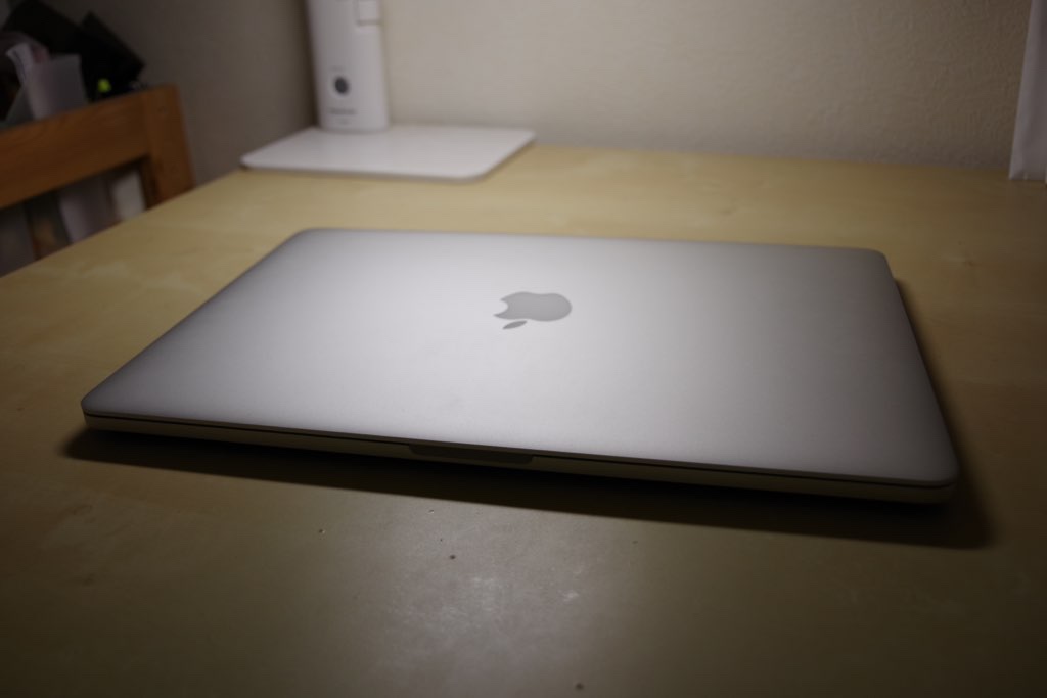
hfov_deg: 60.3
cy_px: 349
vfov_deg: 42.3
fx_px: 902
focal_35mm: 31
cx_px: 524
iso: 200
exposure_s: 1/80
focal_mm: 21
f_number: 4
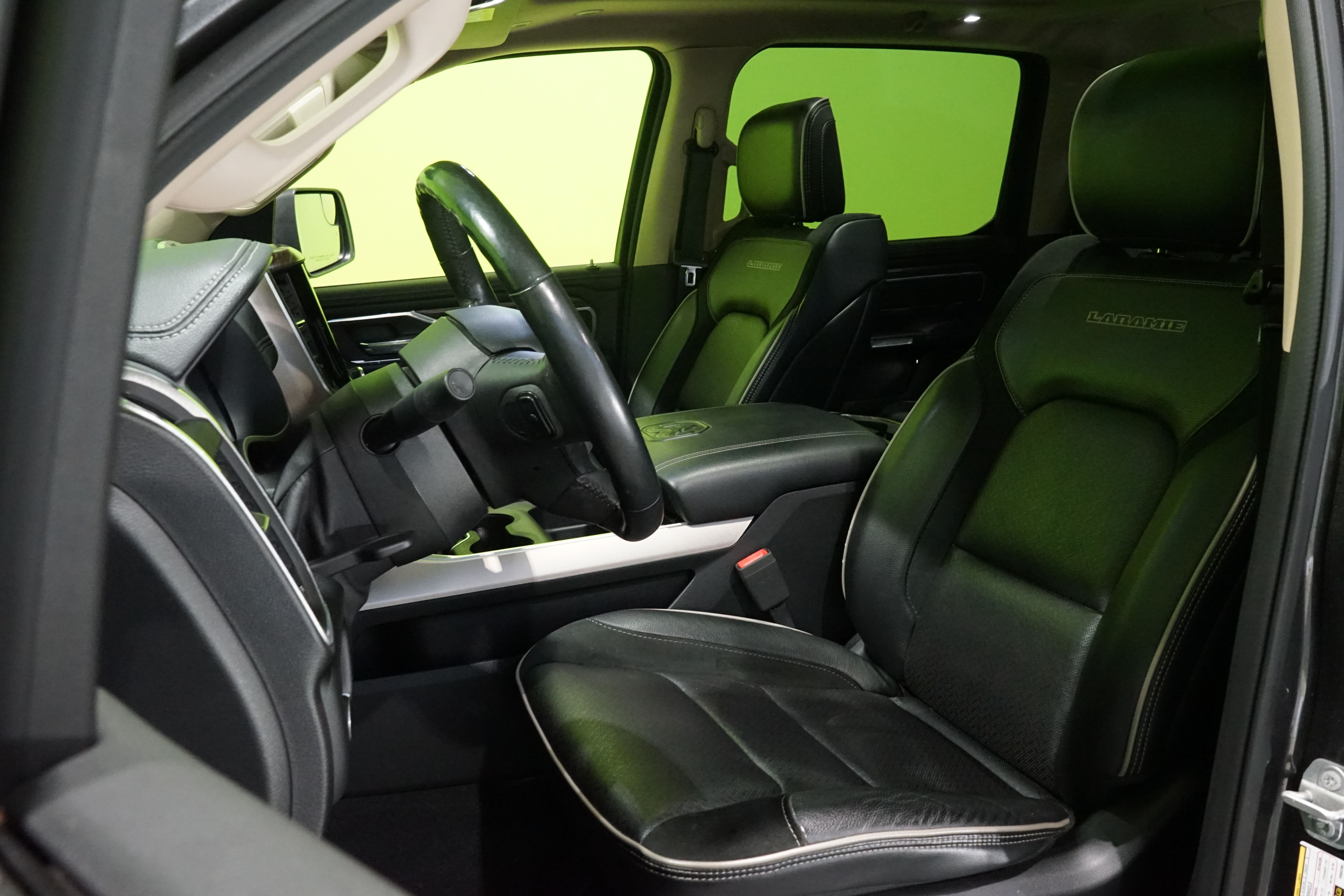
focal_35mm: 28
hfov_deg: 65.5
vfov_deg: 46.4
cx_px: 672
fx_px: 1045
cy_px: 448
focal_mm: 28
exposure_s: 1/15
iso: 6400
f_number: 11
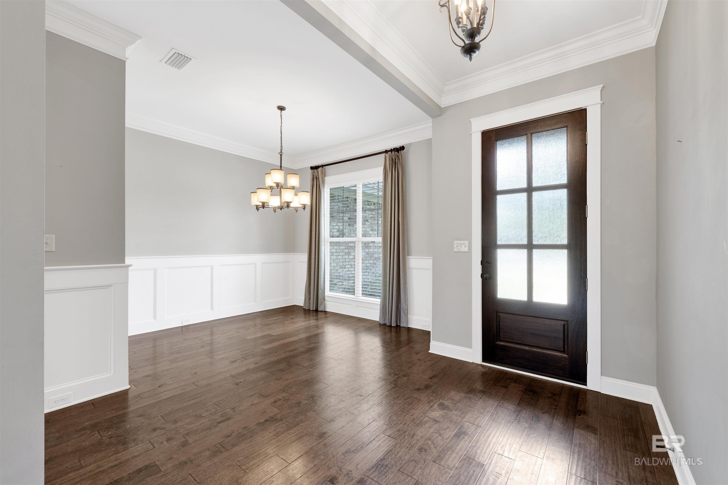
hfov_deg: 104.3
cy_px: 242
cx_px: 364
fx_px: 283
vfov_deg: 81.2
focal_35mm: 14
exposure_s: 1/5
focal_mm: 14
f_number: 11
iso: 400
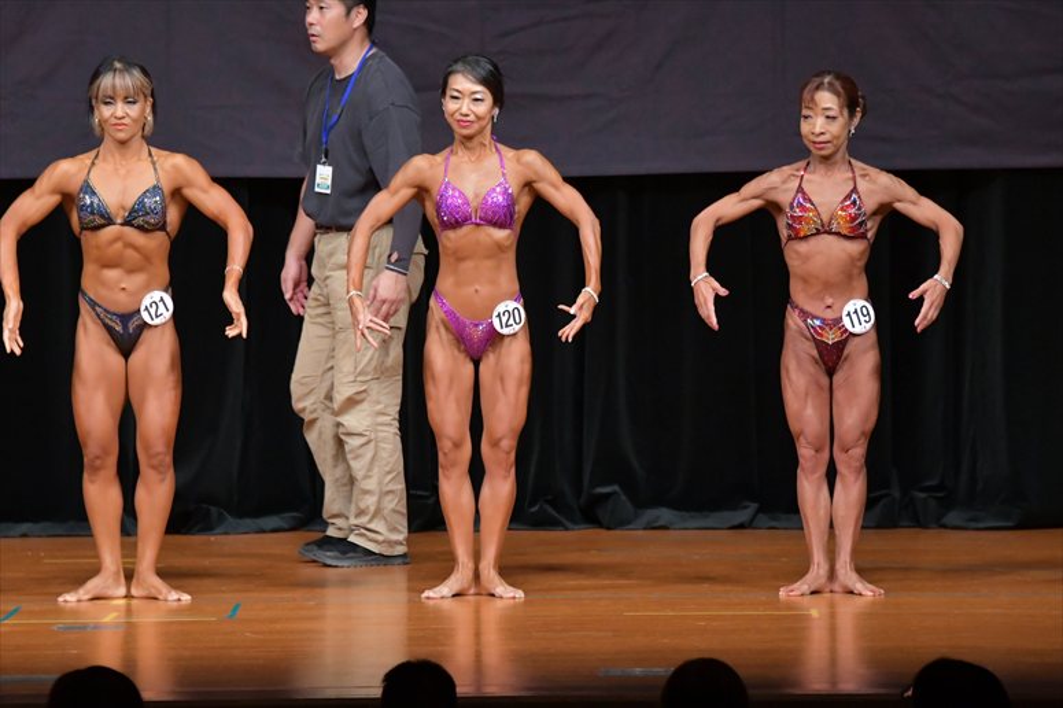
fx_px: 8411
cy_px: 354
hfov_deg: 7.2
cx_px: 532
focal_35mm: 285
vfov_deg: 4.8
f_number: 5.6
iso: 5000
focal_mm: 190
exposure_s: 1/400
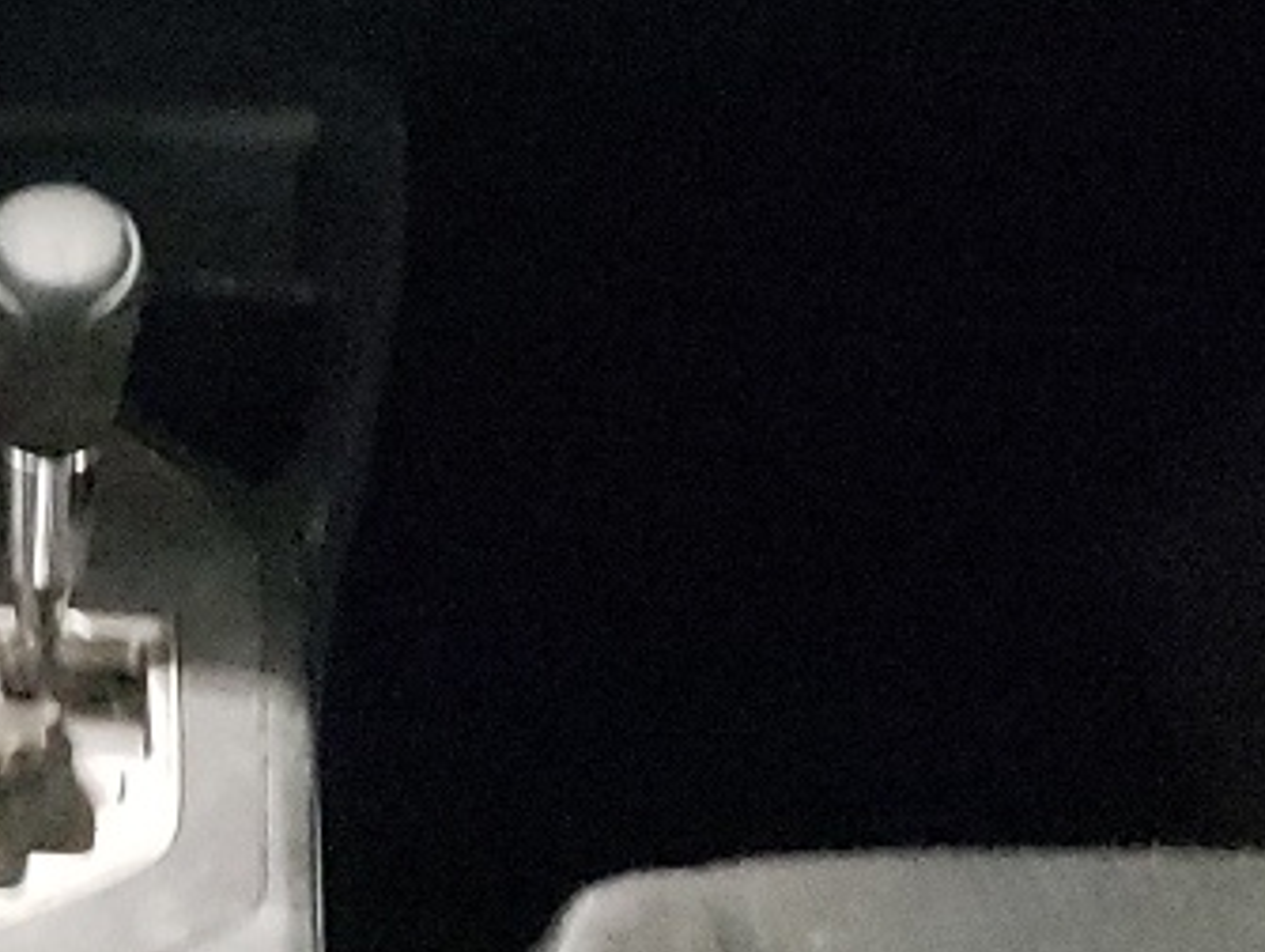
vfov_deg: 12.0
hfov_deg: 15.5
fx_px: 4536
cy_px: 597
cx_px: -91
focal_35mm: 124
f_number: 1.5
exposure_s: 1/24
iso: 1356
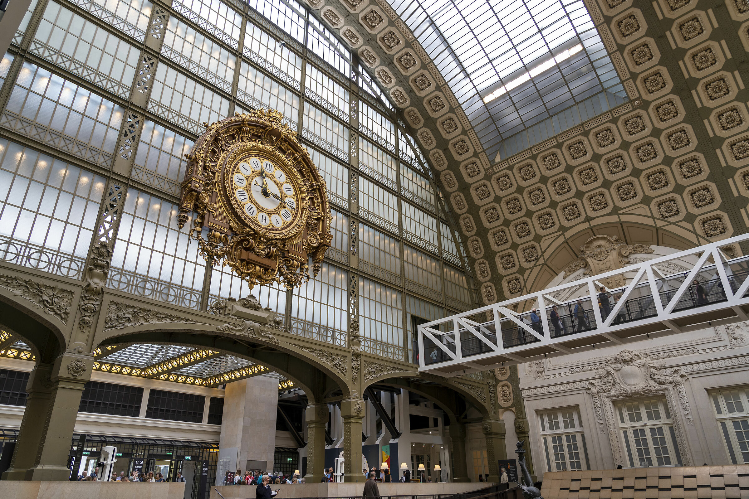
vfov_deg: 53.1
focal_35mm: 24
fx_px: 499
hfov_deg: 73.7
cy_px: 250
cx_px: 374
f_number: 5.6
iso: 320
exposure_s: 1/30
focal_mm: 24
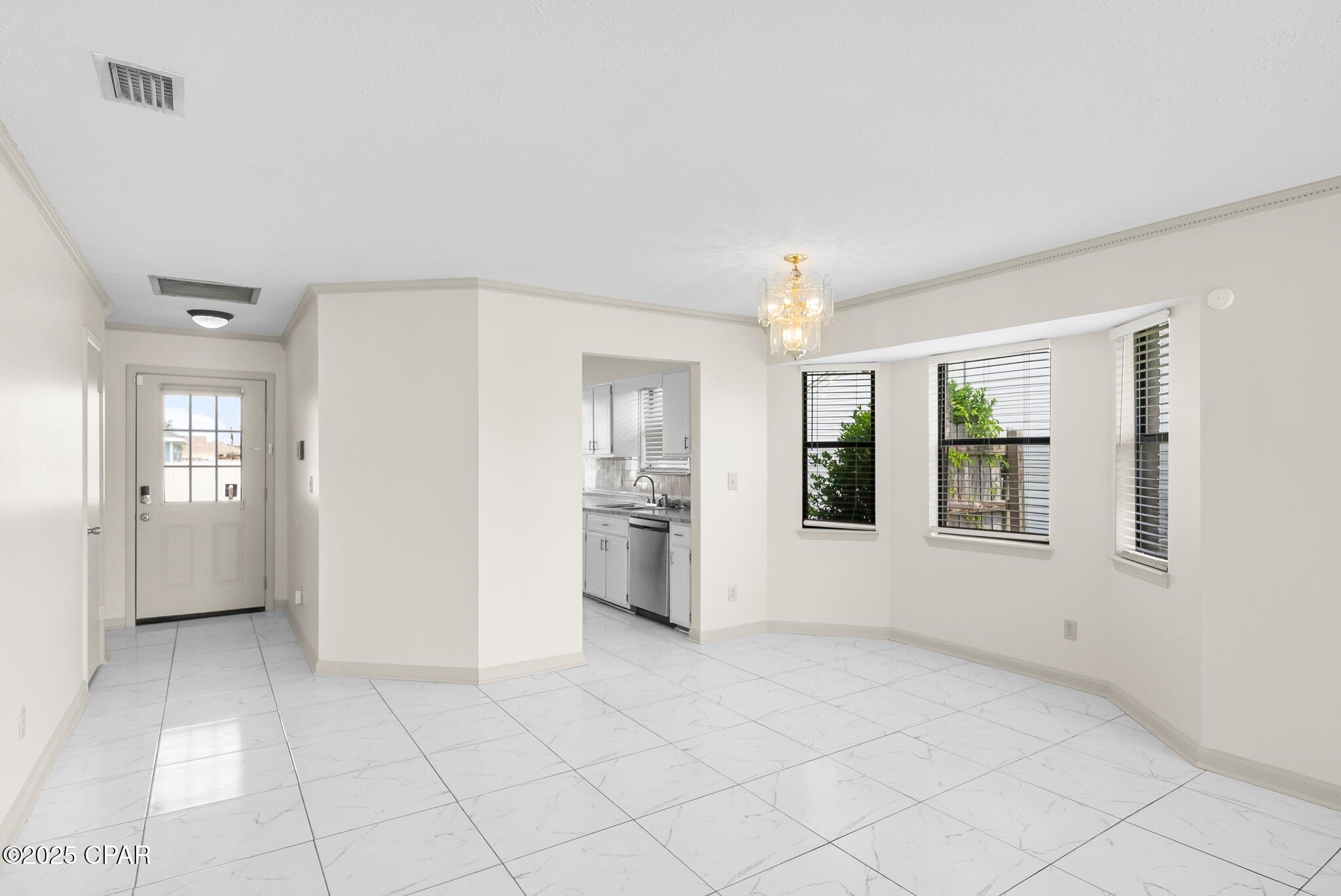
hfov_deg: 93.2
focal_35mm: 17
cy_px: 448
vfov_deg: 70.5
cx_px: 670
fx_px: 634
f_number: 8
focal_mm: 17
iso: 400
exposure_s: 1/20
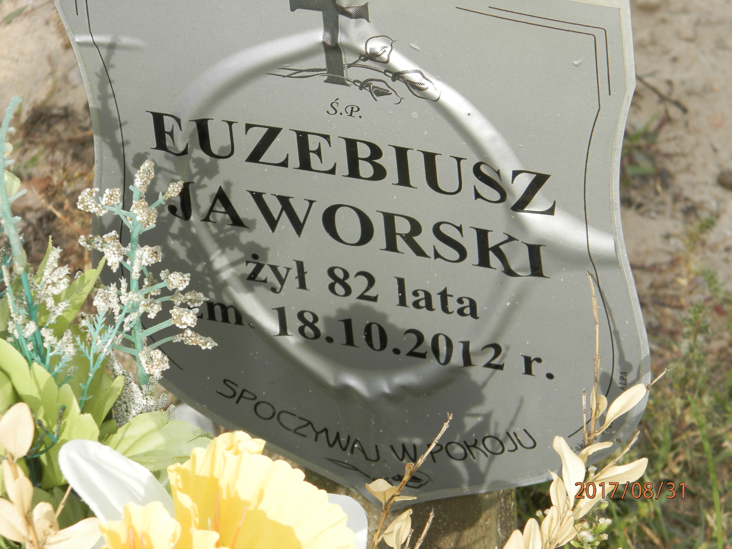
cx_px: 366
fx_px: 4737
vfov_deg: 6.6
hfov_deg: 8.8
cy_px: 274
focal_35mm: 224
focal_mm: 40
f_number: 5.4
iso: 80
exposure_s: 1/200
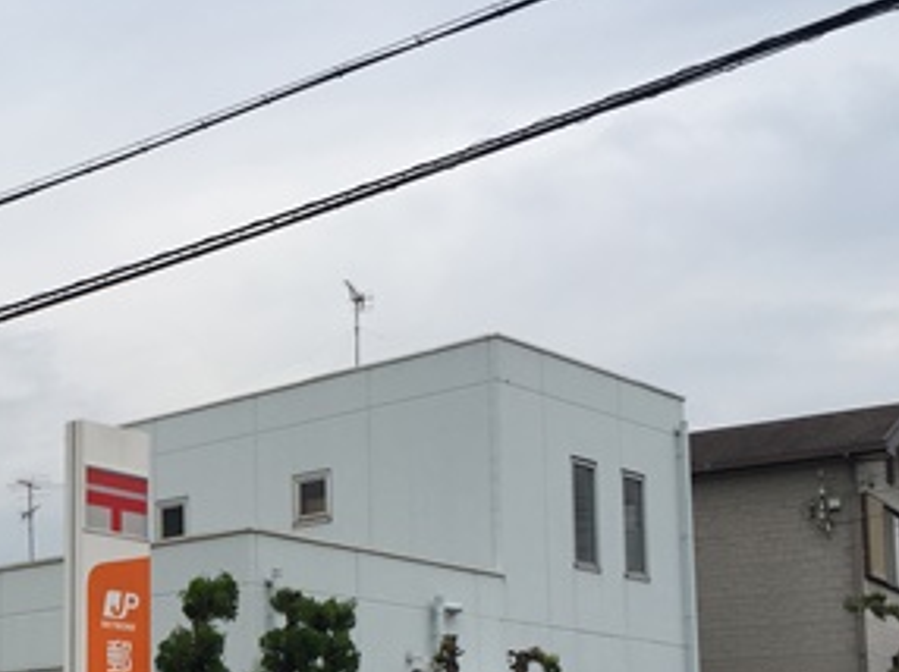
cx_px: 31
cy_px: 663
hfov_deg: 28.3
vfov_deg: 21.8
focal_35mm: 65
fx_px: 1687
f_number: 2.2
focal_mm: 4.15
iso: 32
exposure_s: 1/286
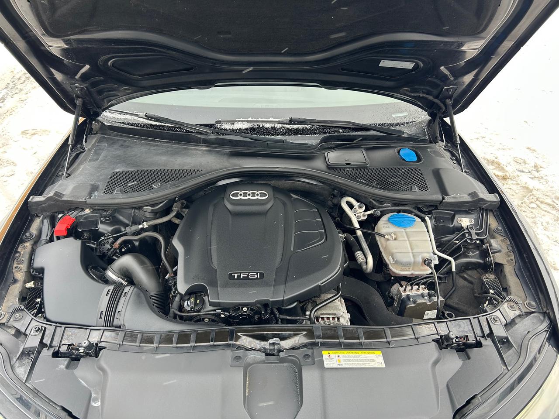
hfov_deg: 67.3
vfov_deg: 53.1
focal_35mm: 26
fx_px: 420
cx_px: 280
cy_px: 210
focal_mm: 5.7
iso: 40
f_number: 1.5
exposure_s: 1/204
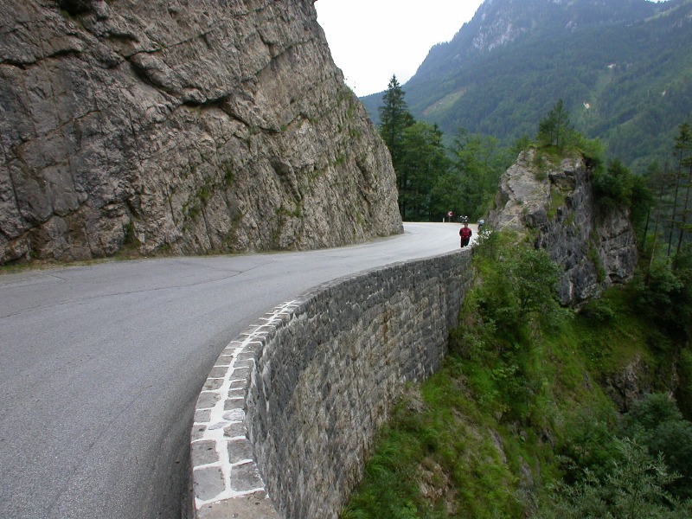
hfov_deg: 49.0
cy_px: 260
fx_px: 760
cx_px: 346
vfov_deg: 37.7
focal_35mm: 38
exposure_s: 1/62.7
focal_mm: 7.85
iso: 100
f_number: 5.3
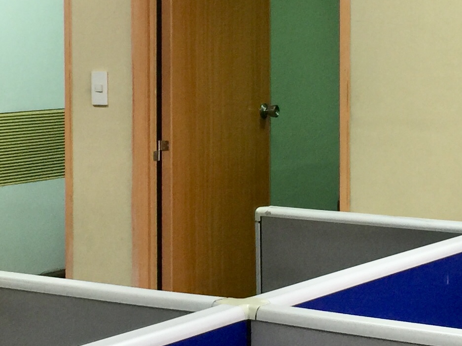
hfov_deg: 19.4
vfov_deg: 14.6
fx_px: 1348
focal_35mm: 101
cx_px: 252
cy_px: 91
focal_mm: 4.15
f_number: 2.2
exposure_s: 1/15
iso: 64
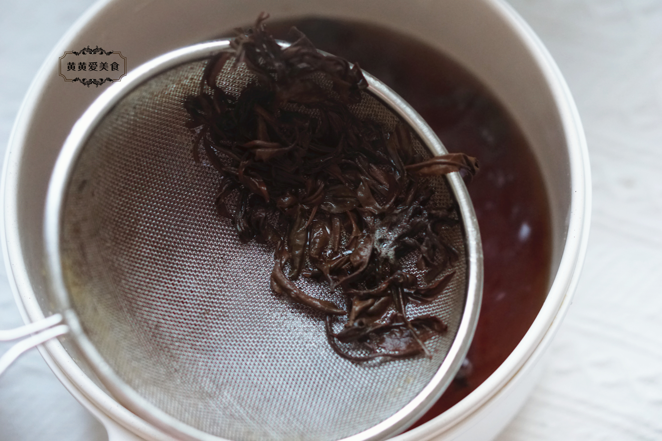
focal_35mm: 75
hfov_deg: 27.0
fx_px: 1379
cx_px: 331
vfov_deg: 18.2
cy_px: 220
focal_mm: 50
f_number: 2.5
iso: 1600
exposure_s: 1/80
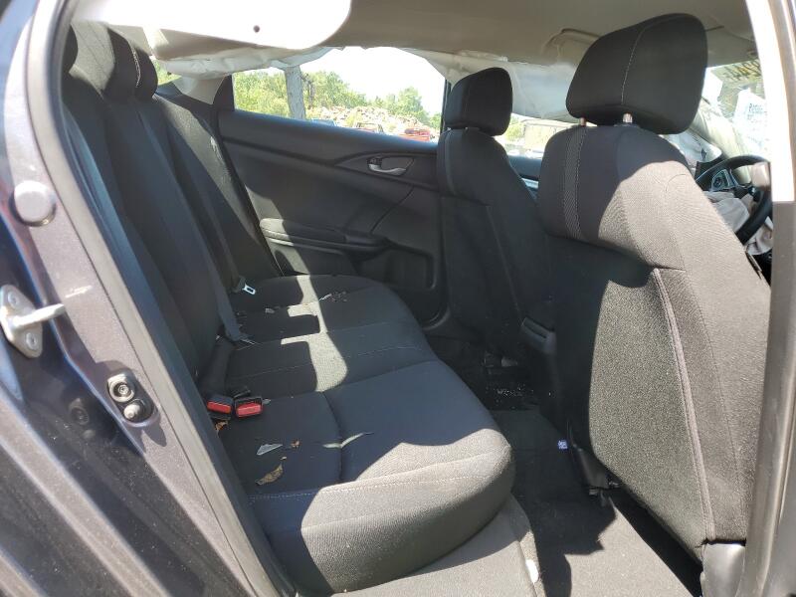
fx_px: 598
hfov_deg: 67.3
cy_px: 298
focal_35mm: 26
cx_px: 398
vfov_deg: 53.1
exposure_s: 1/270
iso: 50
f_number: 1.5
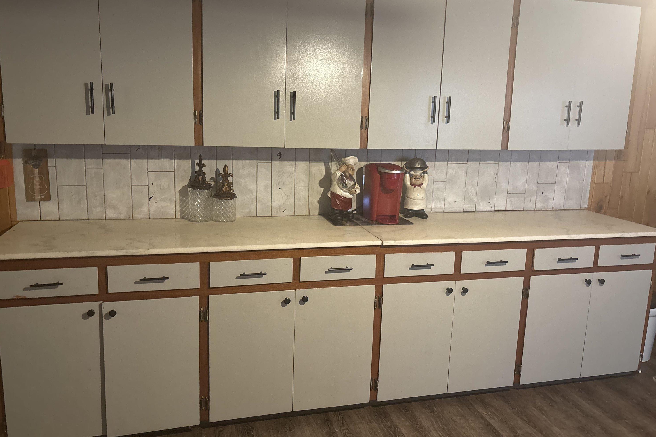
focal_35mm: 28
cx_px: 324
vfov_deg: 46.4
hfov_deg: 65.5
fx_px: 510
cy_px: 200
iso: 500
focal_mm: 5.96
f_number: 1.6
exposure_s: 1/40
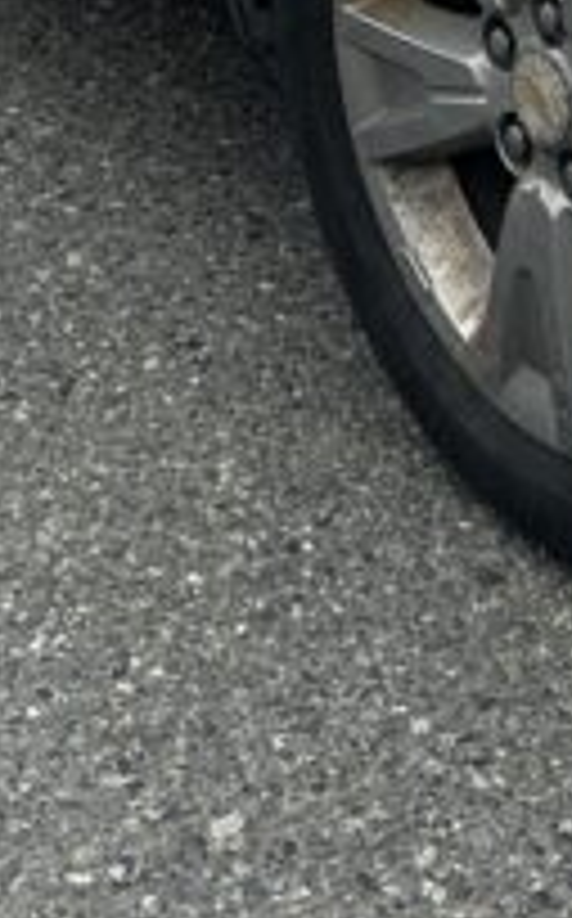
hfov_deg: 10.1
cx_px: 640
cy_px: -688
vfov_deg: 14.5
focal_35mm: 128
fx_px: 3202
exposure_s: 1/2967
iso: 80
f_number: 1.78
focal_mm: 6.86
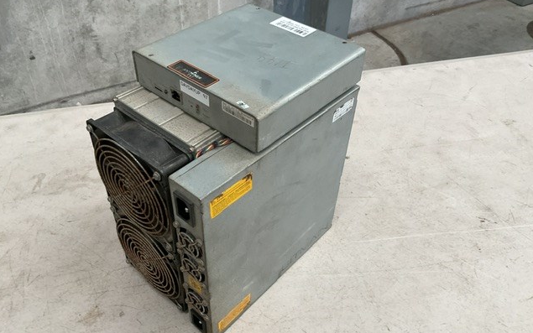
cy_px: 178
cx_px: 265
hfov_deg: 61.2
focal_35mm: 31
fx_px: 450
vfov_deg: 40.6
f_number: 1.8
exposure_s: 1/50
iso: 50
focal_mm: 3
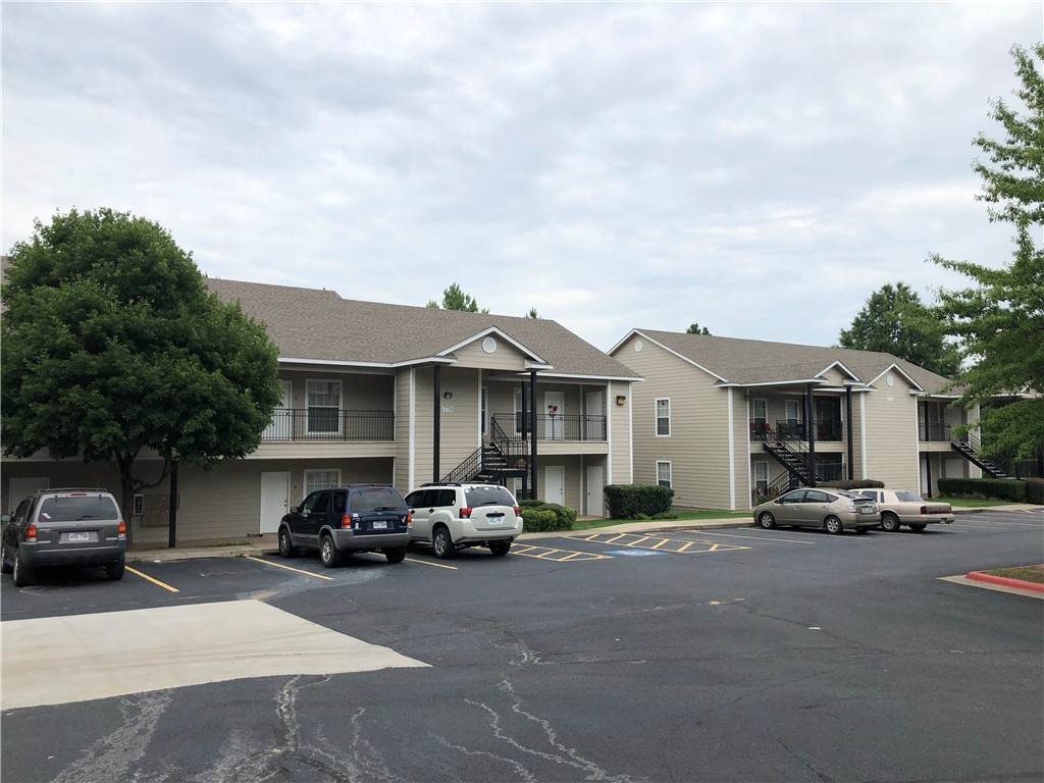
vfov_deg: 49.7
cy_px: 392
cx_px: 522
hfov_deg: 63.4
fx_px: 844
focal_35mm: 28
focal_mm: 4
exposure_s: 1/1245
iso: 20
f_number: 1.8
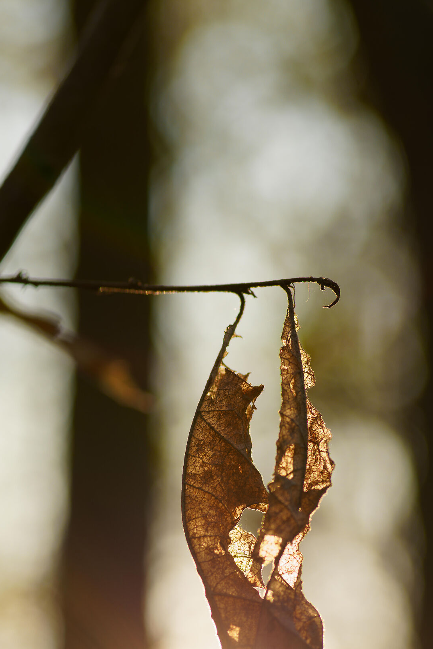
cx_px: 226
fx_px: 2669
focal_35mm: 148
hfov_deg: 9.3
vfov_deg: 13.8
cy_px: 473
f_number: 4.5
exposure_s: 1/250
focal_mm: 100
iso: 100
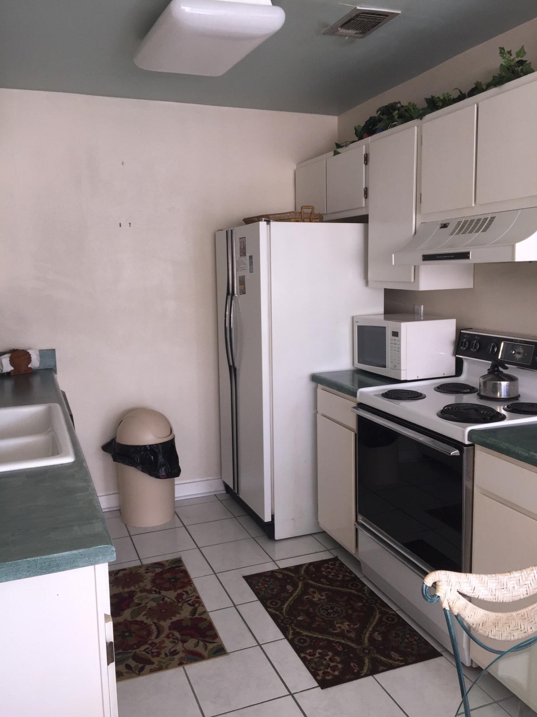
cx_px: 268
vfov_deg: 61.7
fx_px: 600
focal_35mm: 29
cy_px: 358
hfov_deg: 48.2
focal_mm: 4.15
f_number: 2.2
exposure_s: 1/30
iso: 40
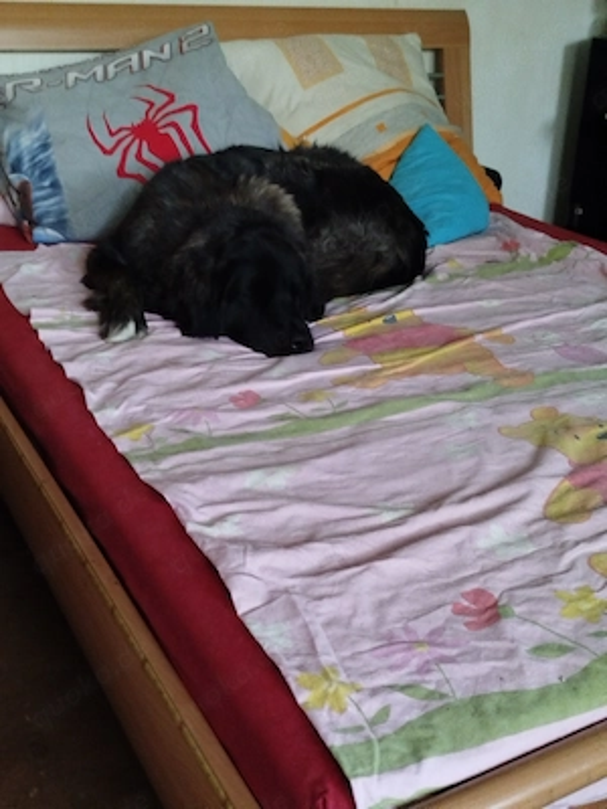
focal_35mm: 38
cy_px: 404
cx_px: 304
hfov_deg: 37.7
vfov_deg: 49.0
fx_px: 888
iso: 1600
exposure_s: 1/17
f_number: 1.7
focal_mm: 5.31
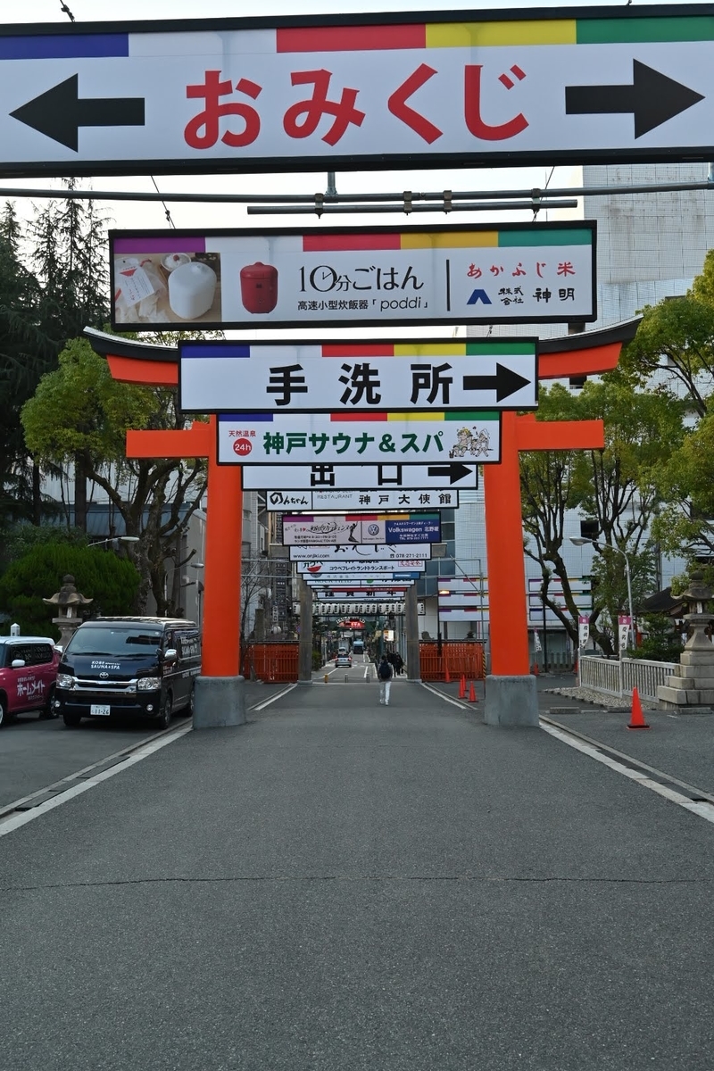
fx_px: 892
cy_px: 536
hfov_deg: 43.6
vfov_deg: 61.9
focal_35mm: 30
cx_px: 357
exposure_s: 1/250
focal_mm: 30
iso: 400
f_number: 8
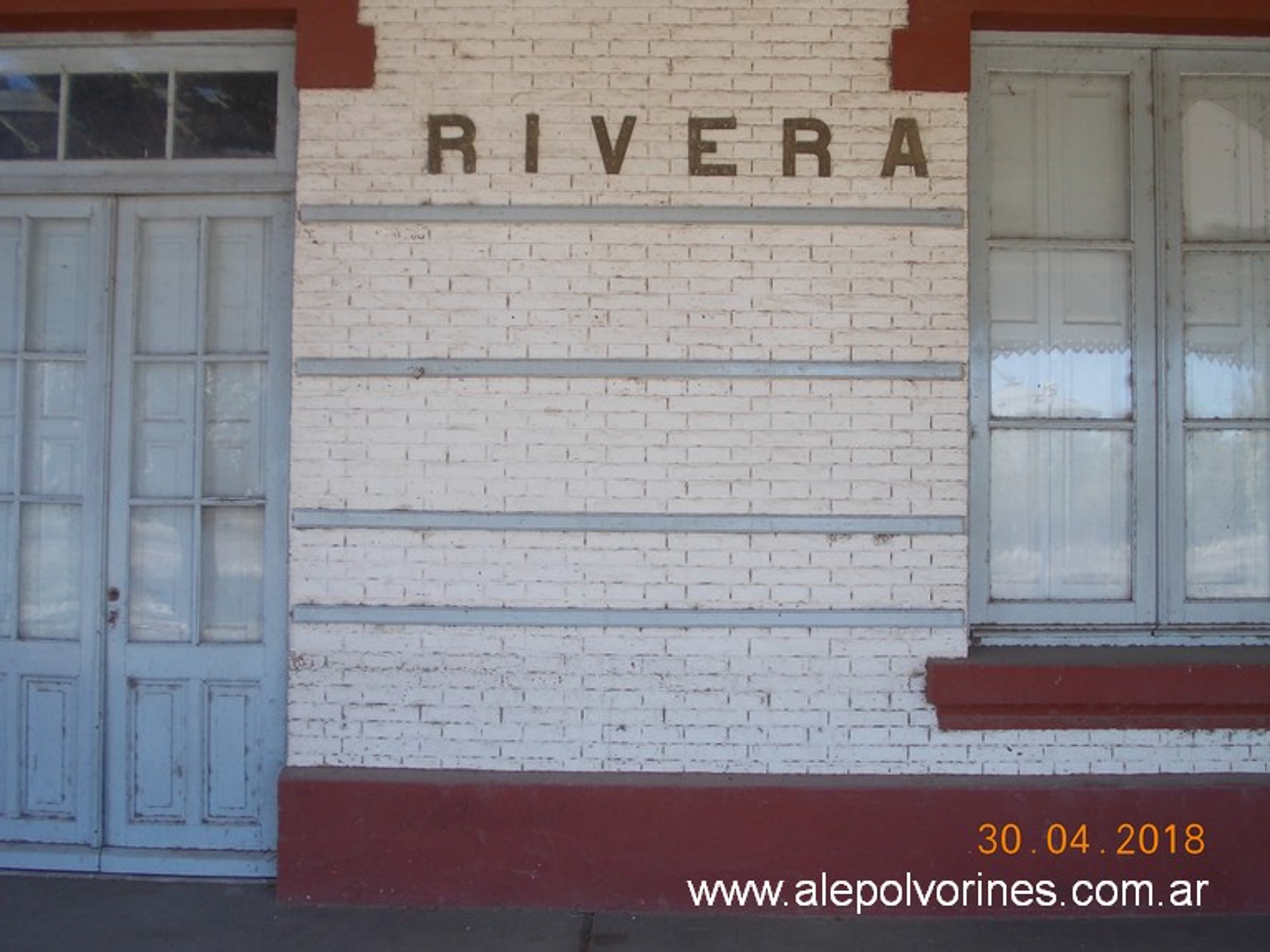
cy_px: 476
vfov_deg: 37.7
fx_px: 1394
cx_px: 635
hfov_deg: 49.0
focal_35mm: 38
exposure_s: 1/80
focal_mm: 5.3
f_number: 3.1
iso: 80
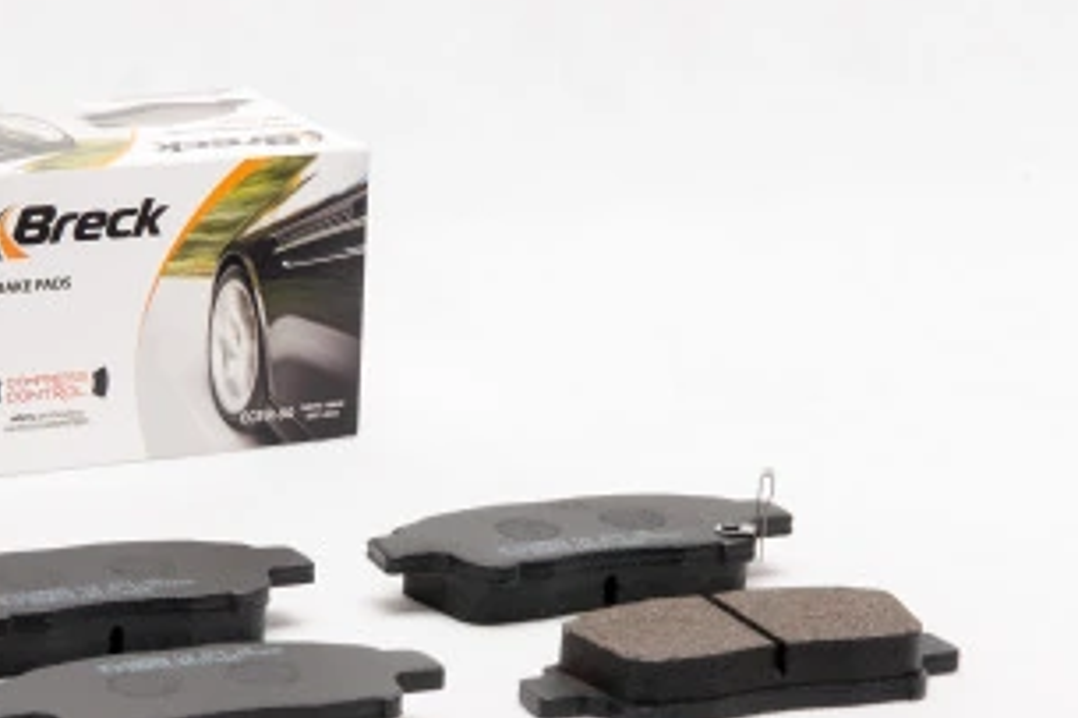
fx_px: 5297
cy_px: 509
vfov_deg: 7.7
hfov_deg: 11.6
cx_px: 484
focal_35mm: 177
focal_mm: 60
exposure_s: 1/200
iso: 100
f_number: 11
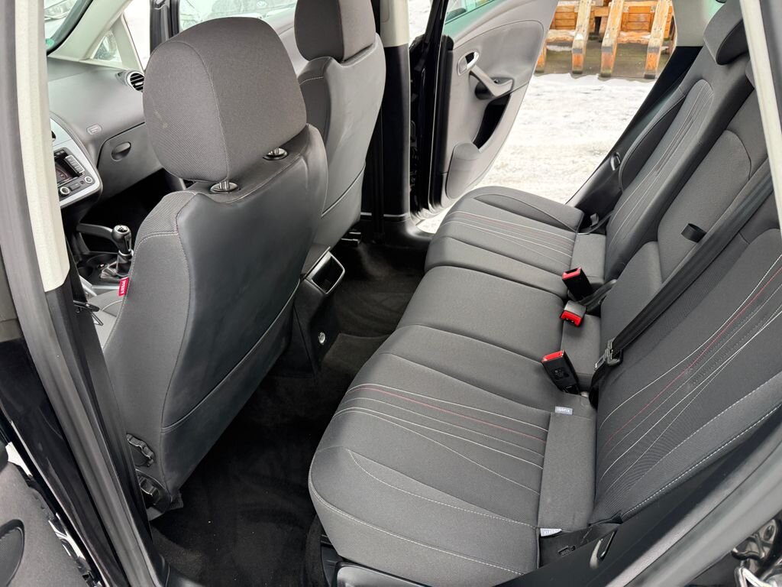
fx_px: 542
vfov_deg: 56.8
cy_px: 294
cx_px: 391
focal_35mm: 24
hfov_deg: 71.6
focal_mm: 6.76
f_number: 1.78
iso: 200
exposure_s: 1/173
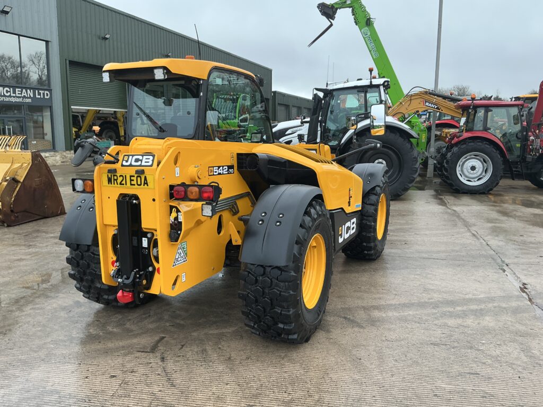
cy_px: 204
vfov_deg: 49.7
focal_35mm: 28
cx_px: 272
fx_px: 439
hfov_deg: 63.4
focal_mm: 3
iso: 40
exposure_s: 1/122
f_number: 1.8
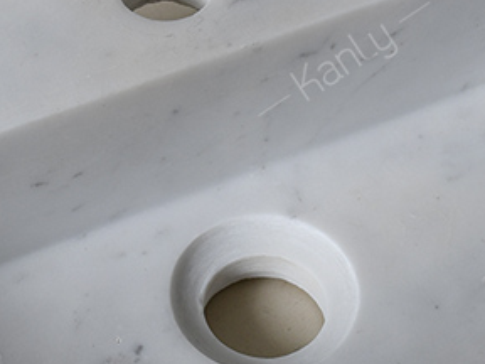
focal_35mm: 80
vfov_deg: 18.4
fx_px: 1121
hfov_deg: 24.3
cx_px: 173
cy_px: 176
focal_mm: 20
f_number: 6.3
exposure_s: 1/30
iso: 125
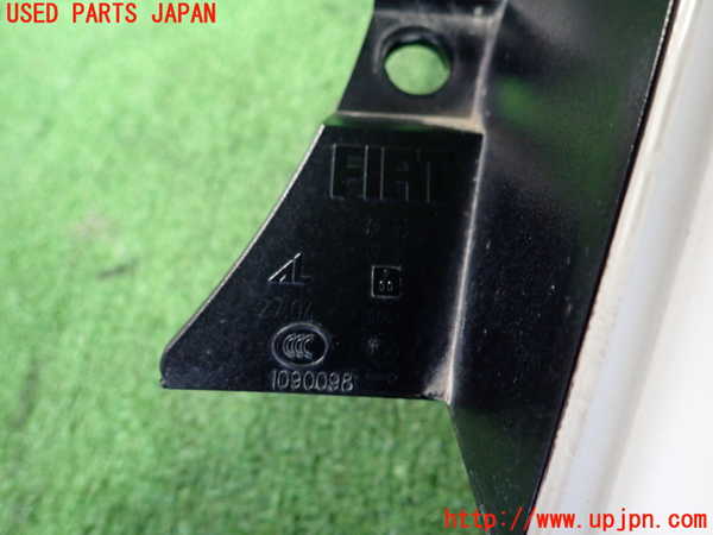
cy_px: 268
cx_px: 356
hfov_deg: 69.4
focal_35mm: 25
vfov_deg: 54.9
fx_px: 515
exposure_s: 1/30
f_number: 2
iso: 800
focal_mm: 4.5
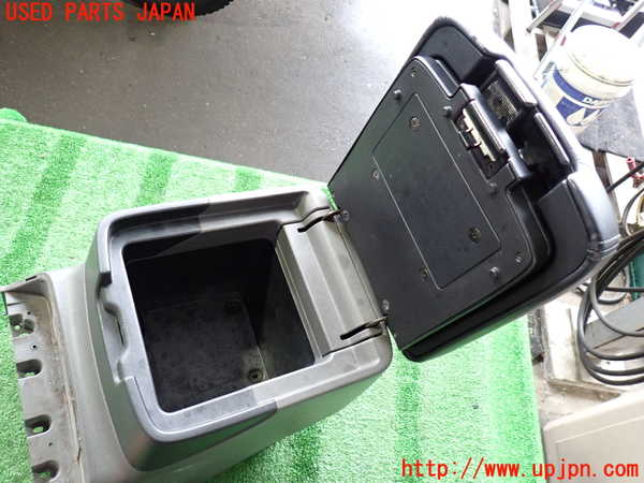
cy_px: 242
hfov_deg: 69.4
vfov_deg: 54.9
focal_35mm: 25
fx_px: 465
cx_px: 322
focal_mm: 4.5
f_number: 2
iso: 320
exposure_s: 1/30
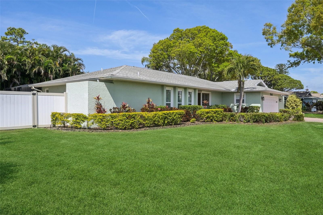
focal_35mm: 24
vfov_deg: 52.2
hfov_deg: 72.6
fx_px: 220
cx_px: 162
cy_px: 108
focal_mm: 24.5
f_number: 8
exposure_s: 1/1250
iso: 400
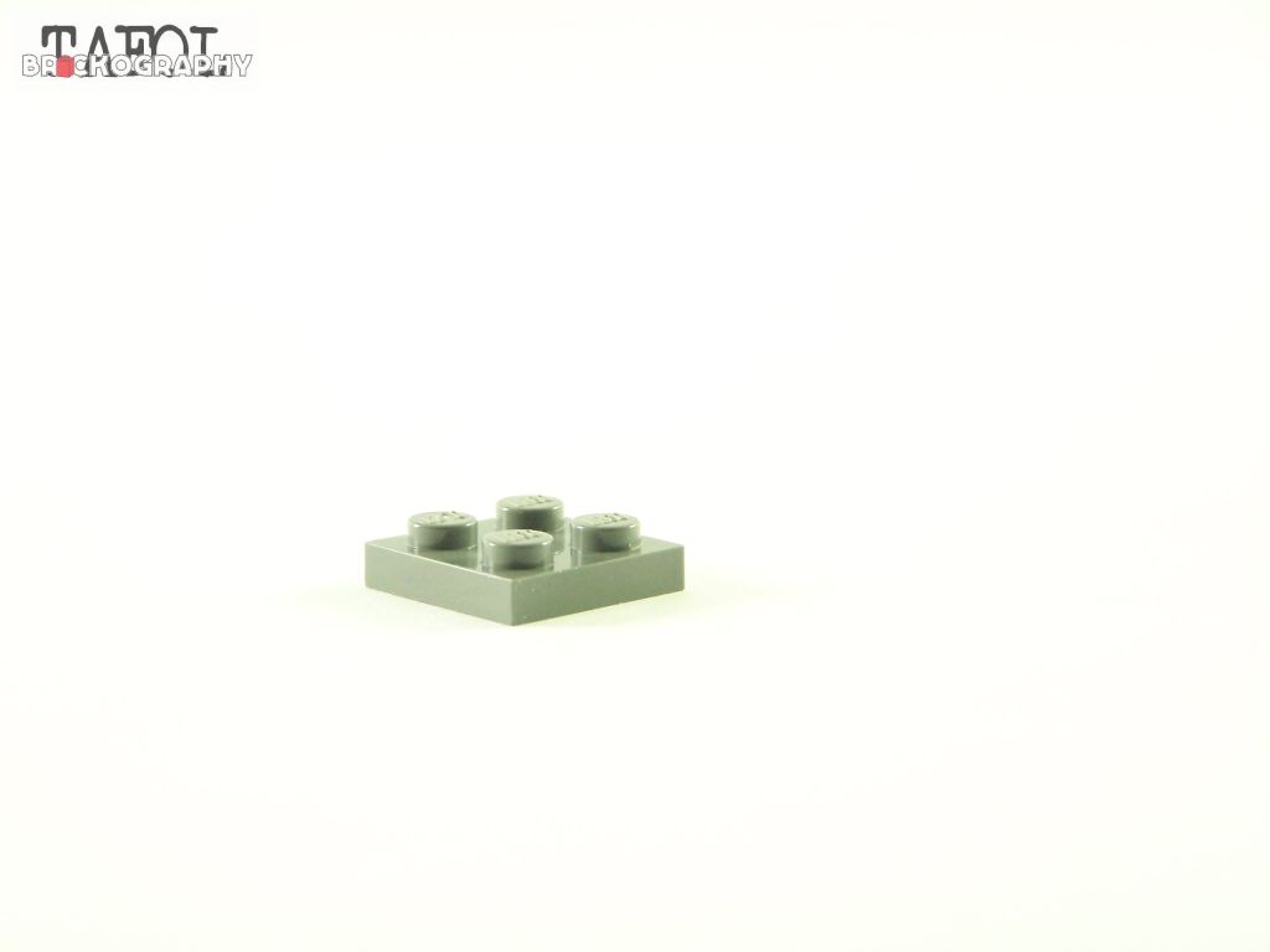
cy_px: 476
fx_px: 4696
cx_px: 635
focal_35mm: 128
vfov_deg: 11.6
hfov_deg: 15.4
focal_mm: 21.2
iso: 200
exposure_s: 1/30
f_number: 3.2
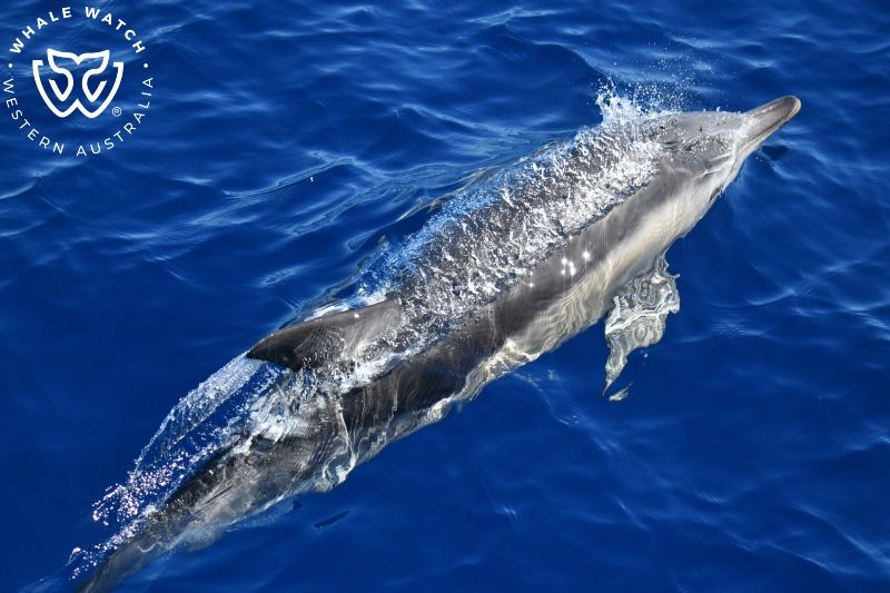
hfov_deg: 18.3
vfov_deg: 12.2
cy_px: 296
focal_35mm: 112
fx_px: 2768
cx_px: 445
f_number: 5
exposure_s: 1/8000
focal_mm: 112
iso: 1800
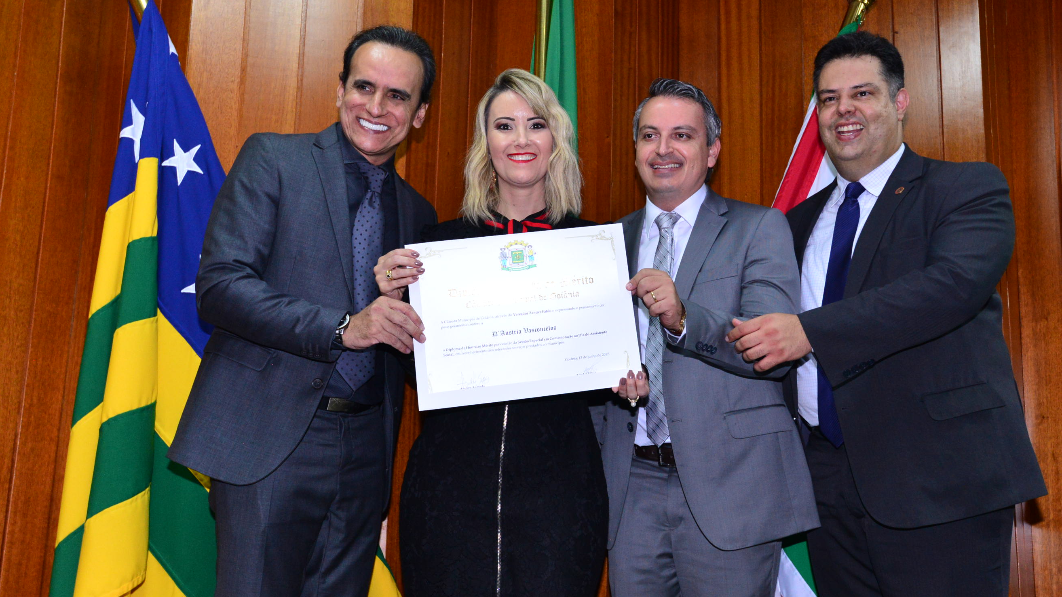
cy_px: 266
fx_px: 1183
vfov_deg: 28.3
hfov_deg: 48.3
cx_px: 577
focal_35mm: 42
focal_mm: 35
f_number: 6.3
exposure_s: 1/125
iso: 2500
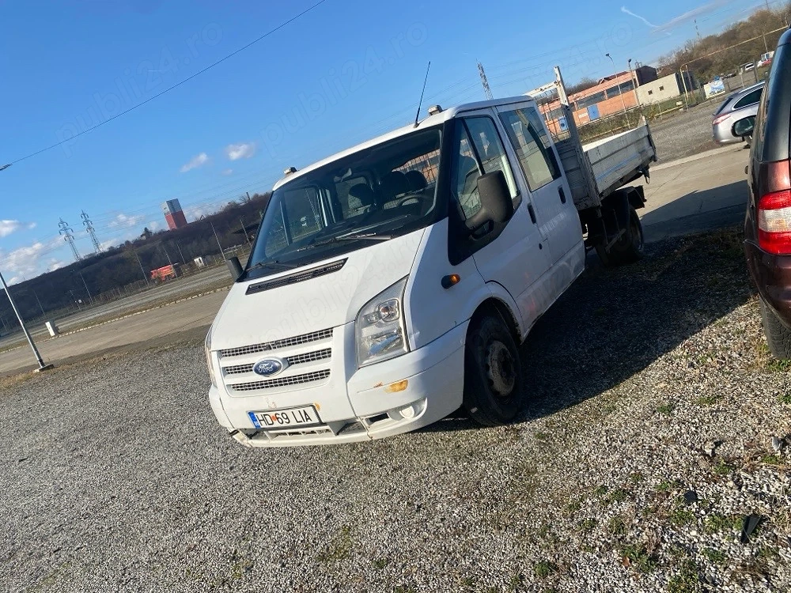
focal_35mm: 26
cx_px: 396
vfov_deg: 53.1
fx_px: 594
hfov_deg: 67.3
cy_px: 296
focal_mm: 4.25
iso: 32
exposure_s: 1/3040
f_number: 1.8
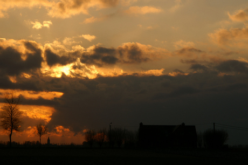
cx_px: 124
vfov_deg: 12.2
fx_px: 774
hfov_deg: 18.2
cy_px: 82
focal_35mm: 112
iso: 100
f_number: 13
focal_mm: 75
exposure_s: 1/250
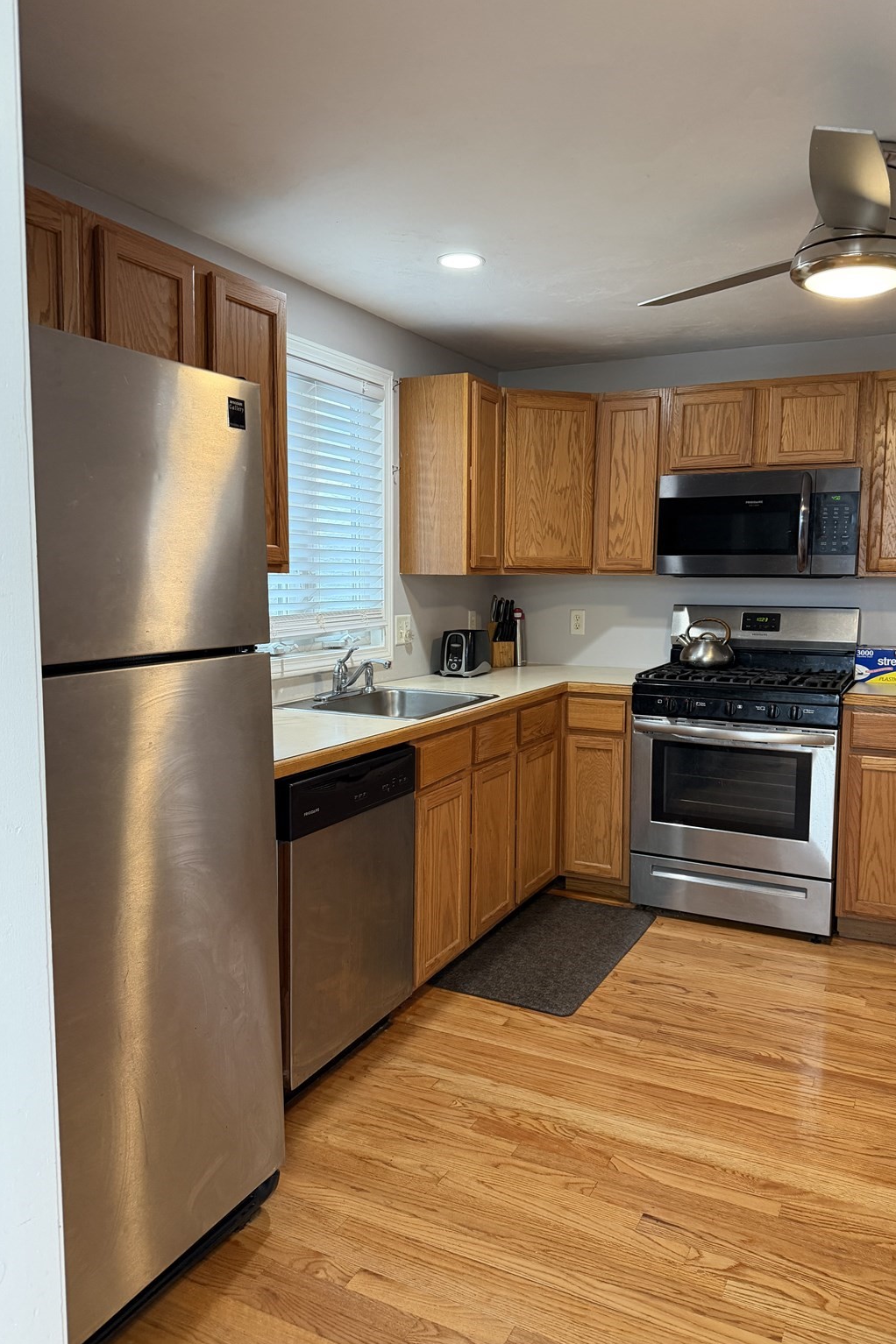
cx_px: 496
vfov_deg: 71.5
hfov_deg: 51.2
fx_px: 934
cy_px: 672
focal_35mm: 25
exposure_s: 1/60
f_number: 1.78
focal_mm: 6.76
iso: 400
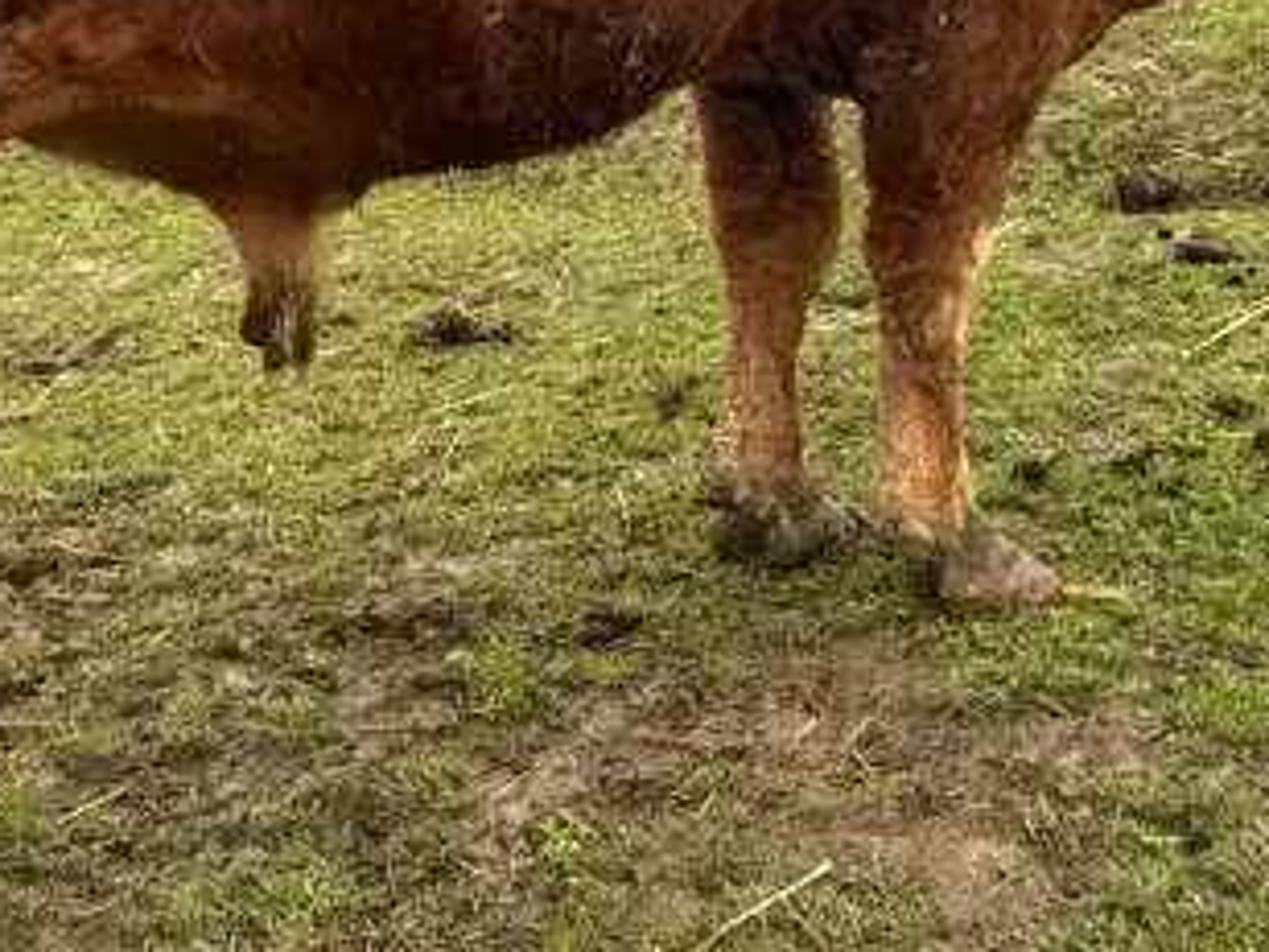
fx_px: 2859
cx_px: 391
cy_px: 124
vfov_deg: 18.6
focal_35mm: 78
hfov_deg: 24.9
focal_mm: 6.76
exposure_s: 1/442
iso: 80
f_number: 1.78
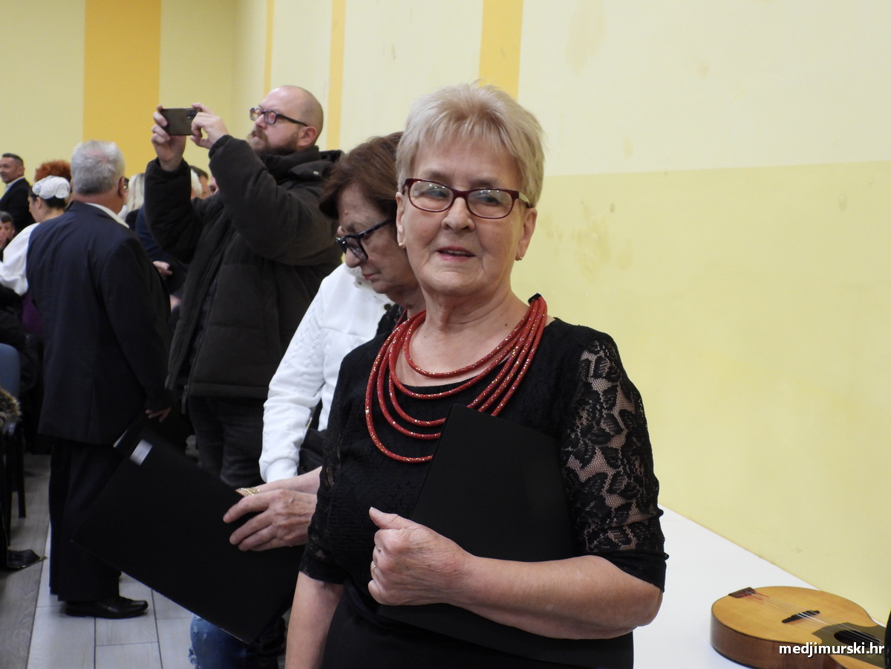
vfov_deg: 35.1
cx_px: 446
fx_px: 1055
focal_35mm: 41
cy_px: 334
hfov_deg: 45.8
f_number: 3.2
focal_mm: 7.4
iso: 320
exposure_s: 1/30
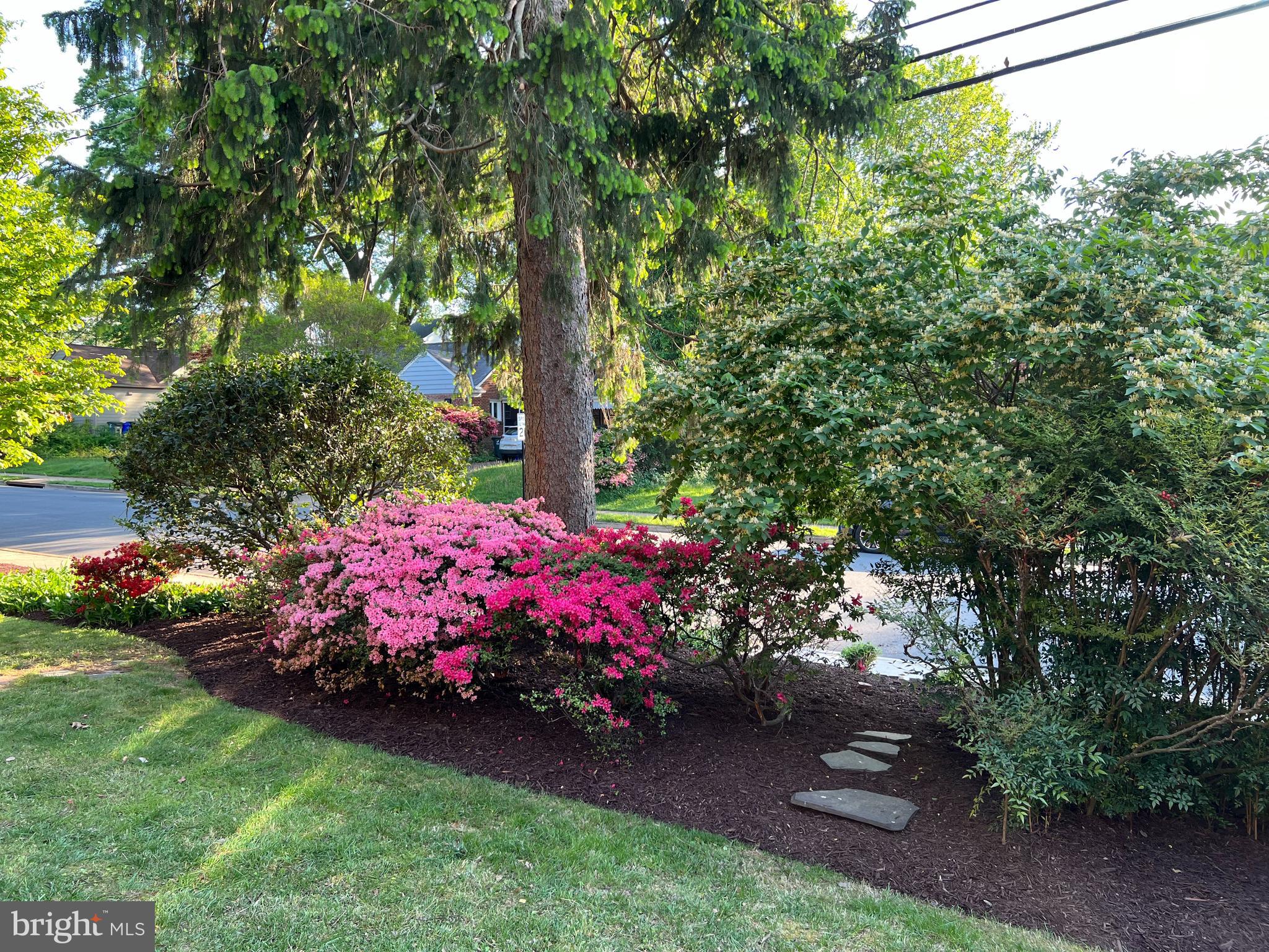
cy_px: 476
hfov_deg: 67.3
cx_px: 634
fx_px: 953
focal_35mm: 26
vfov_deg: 53.1
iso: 32
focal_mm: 5.7
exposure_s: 1/135
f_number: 1.5
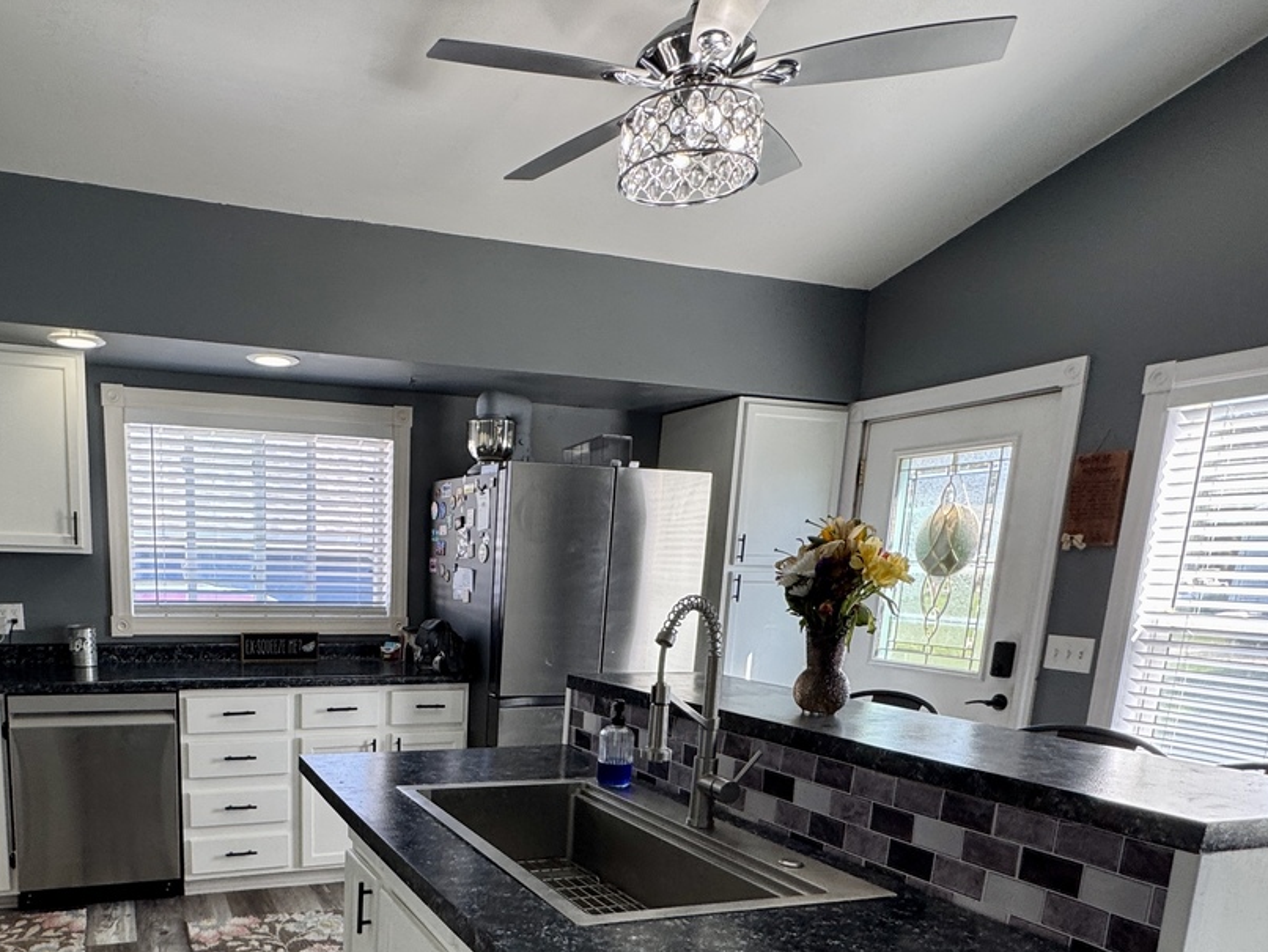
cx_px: 395
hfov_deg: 66.9
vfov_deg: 51.8
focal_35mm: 25
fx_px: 916
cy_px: 749
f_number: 2.2
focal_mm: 2.22
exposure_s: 1/120
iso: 160
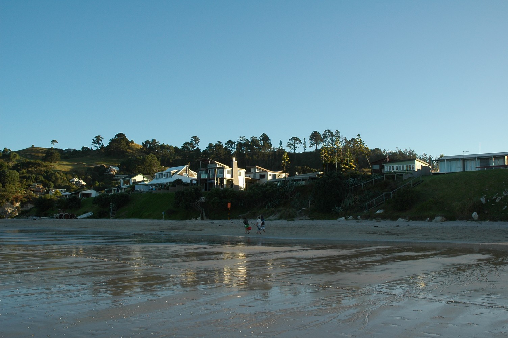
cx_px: 254
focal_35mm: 36
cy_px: 169
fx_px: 508
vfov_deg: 36.8
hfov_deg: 53.2
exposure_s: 1/160
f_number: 9
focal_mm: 24
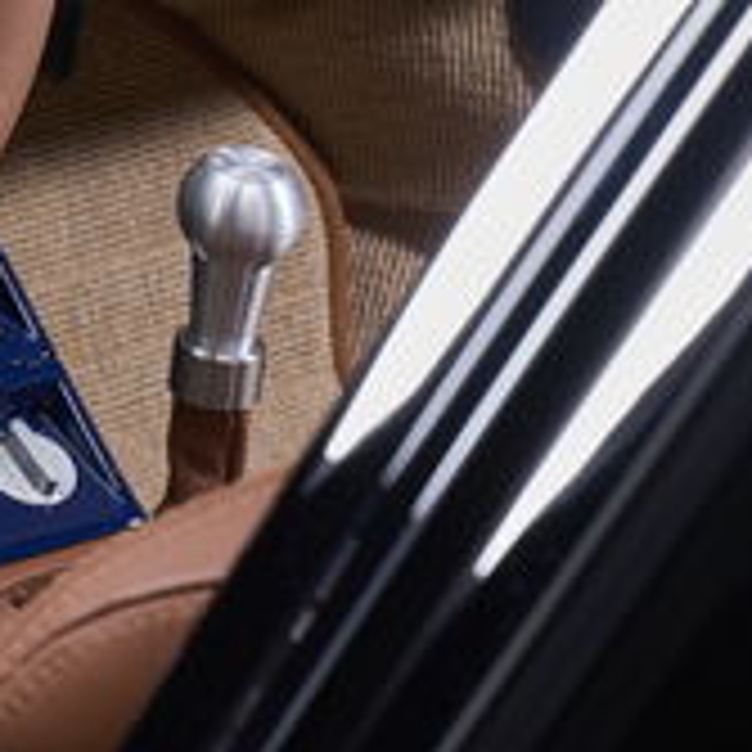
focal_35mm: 199
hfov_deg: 8.6
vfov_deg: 8.6
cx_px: -261
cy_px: -324
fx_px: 4891
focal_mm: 51
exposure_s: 5
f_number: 11
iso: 64
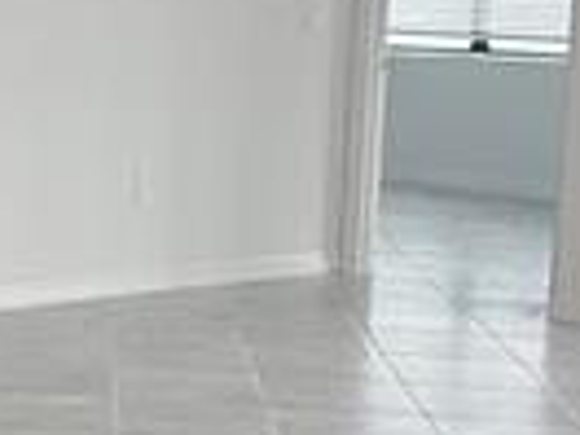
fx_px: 1826
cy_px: 180
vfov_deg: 13.6
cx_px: -338
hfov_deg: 16.2
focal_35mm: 109
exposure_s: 1/120
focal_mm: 2.22
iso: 400
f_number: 2.2
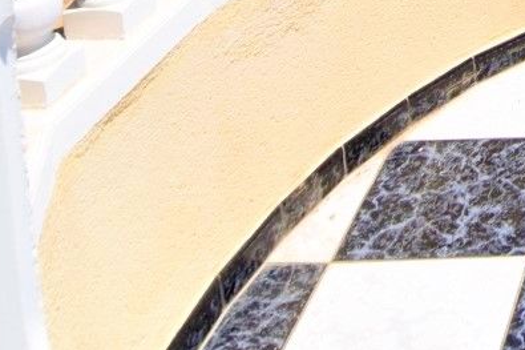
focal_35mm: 75
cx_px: 856
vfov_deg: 14.3
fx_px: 1097
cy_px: -401
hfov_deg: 21.2
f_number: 5.6
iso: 100
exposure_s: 1/800
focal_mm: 11
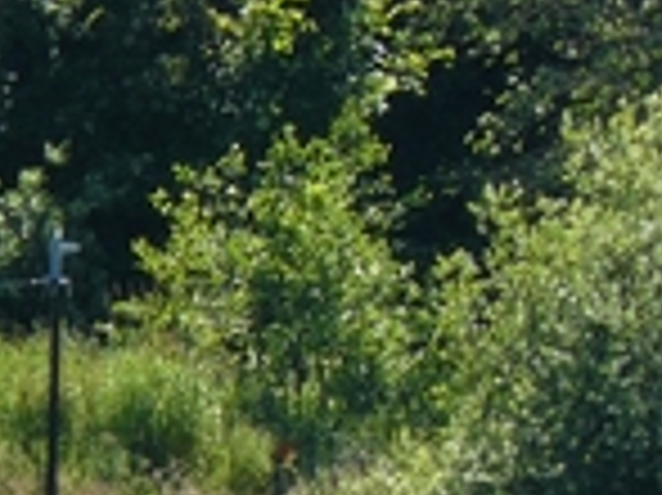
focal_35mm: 1081
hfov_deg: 1.8
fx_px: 20656
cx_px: -77
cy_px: 603
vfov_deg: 1.4
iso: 100
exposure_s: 1/250
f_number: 5
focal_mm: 44
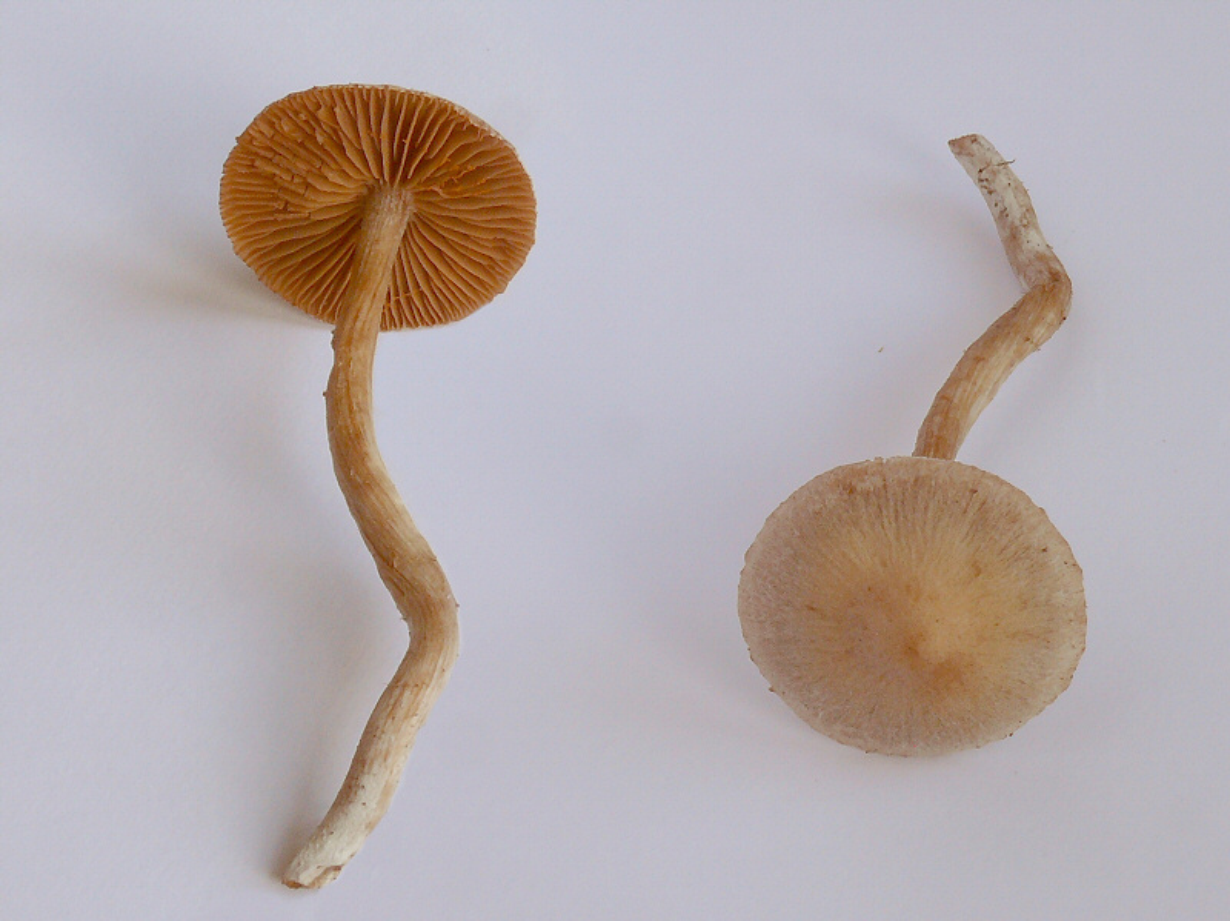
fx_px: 1563
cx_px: 615
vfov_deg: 32.8
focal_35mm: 44
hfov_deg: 43.0
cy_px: 460
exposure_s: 1/2.5
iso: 100
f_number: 11
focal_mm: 9.2
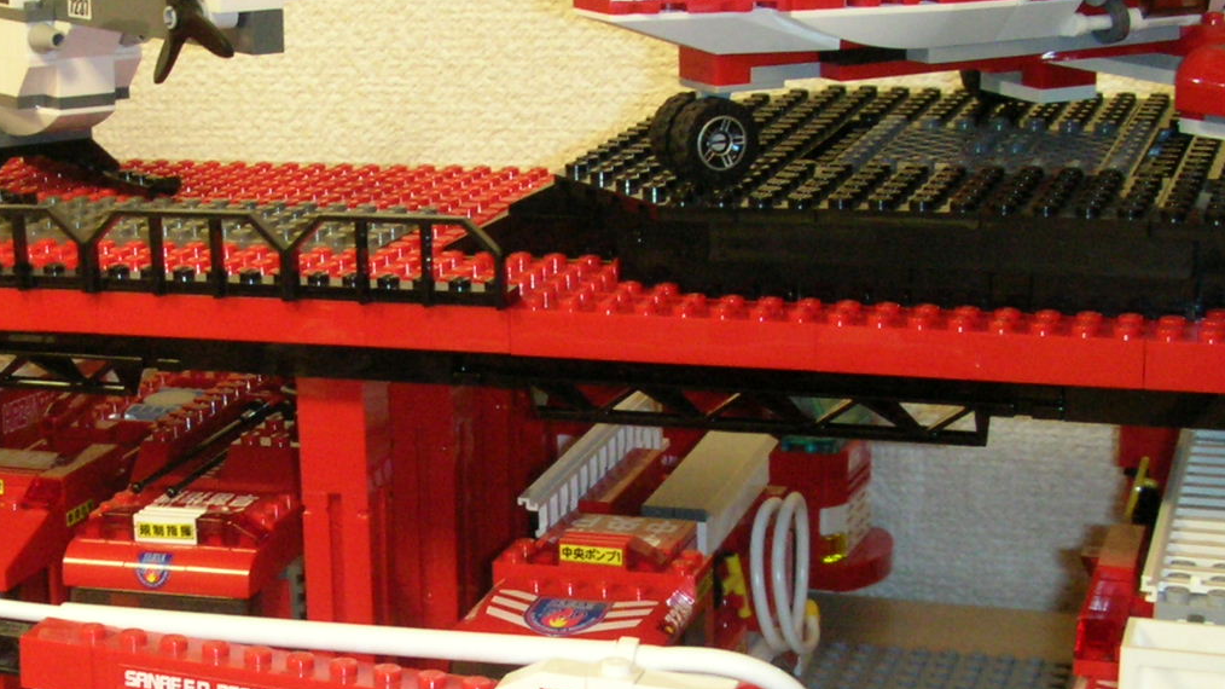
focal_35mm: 77
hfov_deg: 26.9
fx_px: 2501
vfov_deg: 15.7
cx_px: 202
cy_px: 441
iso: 200
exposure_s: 1/22.7
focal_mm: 5.8
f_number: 3
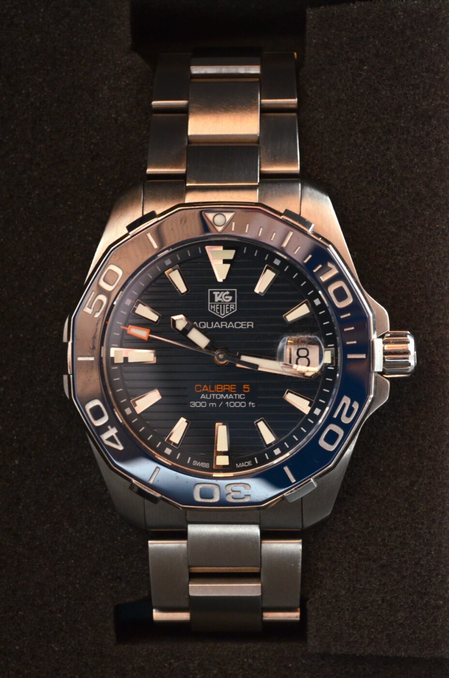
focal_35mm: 90
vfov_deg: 22.7
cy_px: 339
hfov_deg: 15.1
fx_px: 1690
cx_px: 224
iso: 1600
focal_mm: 60
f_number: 10
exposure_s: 1/10
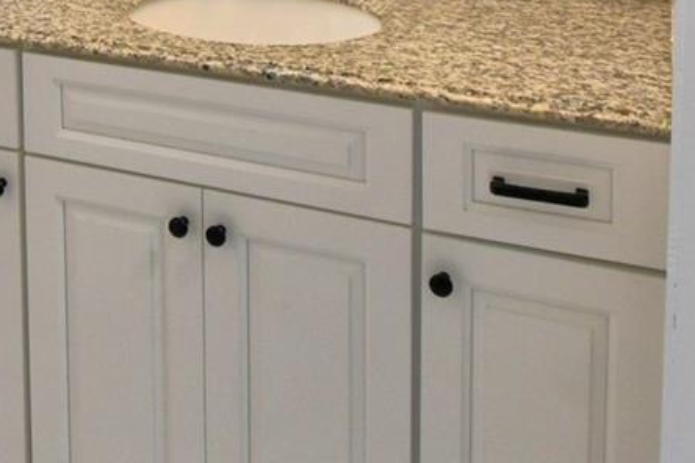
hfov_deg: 35.9
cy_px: -205
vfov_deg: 21.5
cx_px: 158
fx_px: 1042
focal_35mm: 54
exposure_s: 1/125
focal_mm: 10
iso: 280
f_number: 4.5
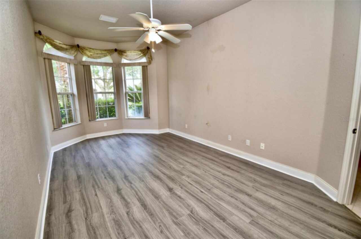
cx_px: 180
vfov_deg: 77.2
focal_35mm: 15
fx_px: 150
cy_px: 120
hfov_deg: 100.5
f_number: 4.5
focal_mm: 10
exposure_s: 1/30
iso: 220
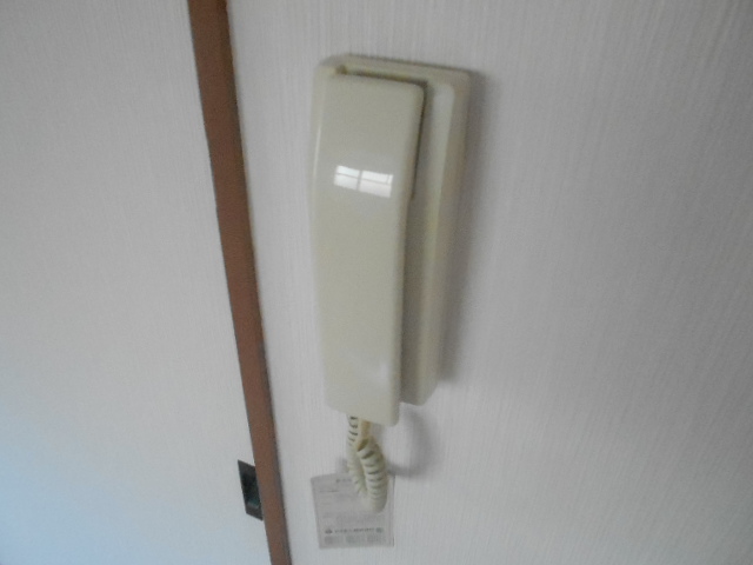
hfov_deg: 67.3
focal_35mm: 26
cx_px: 376
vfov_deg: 53.1
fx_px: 566
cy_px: 282
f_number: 3.2
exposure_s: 1/250
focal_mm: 4.6
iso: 3200
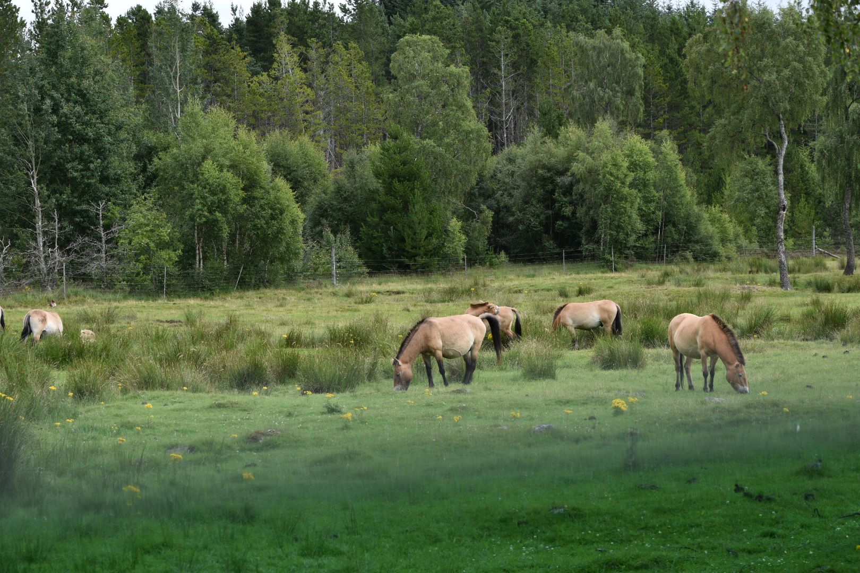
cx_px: 430
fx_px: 1971
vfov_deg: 16.6
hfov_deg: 24.6
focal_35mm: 82
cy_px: 286
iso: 200
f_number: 9
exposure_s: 1/320
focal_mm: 55
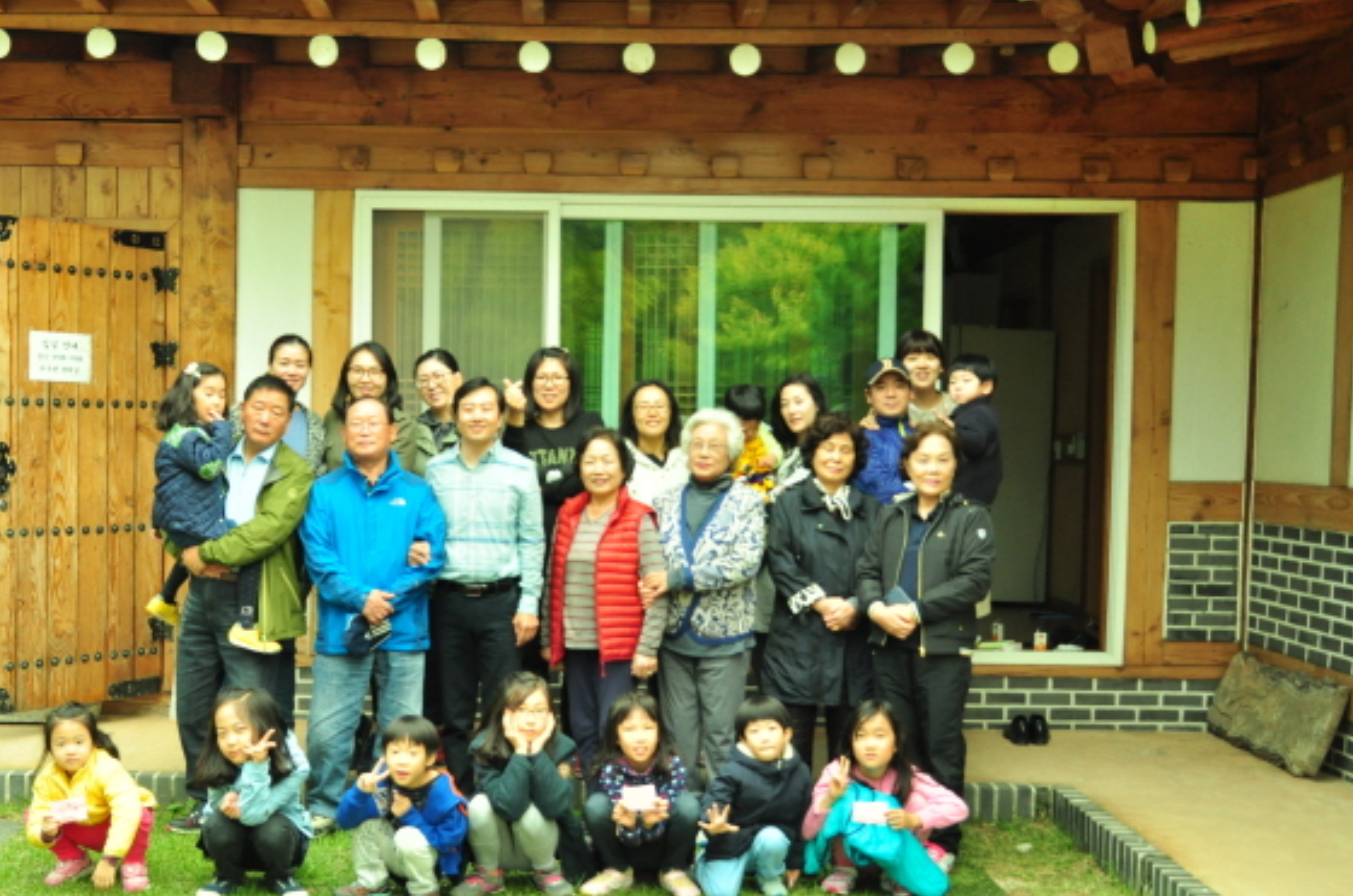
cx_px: 594
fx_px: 1688
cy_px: 476
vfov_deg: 29.7
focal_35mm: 45
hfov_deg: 43.6
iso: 800
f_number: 4
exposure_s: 1/400
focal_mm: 24
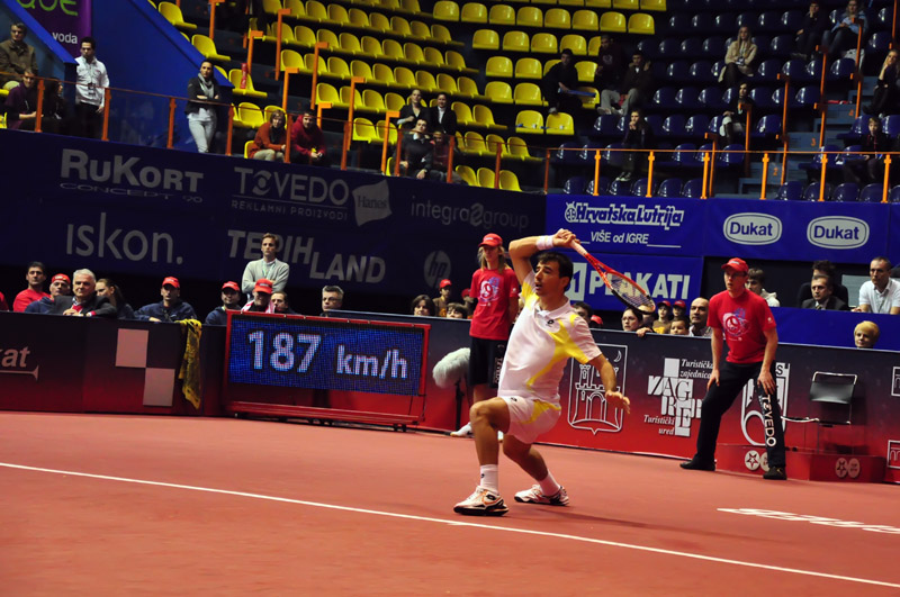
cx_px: 450
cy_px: 298
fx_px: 2808
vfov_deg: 12.1
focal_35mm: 112
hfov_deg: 18.2
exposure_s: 1/320
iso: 2500
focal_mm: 75
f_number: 5.3
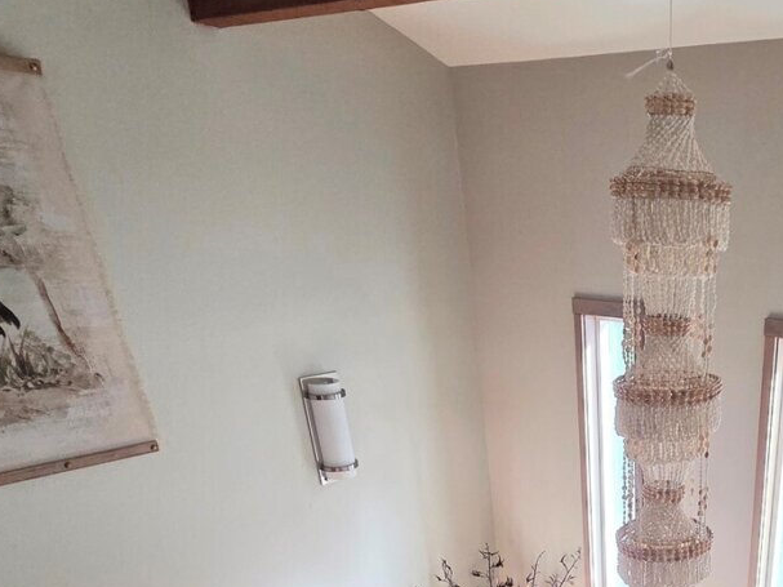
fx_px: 678
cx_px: 680
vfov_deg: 41.1
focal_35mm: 30
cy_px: 579
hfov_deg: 53.7
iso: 200
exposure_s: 1/120
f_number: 2.2
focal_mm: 2.2
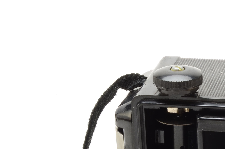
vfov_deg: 10.2
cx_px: 291
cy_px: 153
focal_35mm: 132
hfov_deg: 14.8
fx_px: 826
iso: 100
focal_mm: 31
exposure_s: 1/160
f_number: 16
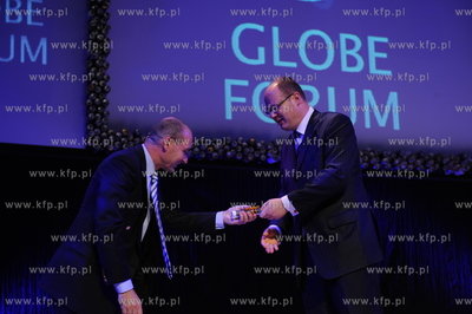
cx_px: 236
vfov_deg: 19.4
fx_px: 917
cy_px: 157
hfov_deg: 28.9
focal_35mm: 70
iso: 800
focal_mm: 70
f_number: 4
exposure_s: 1/80
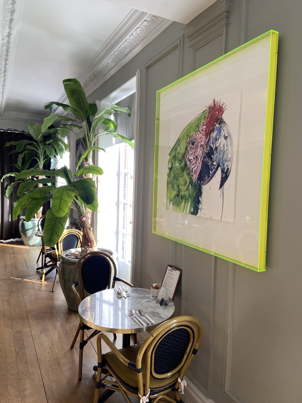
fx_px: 302
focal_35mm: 26
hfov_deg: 53.1
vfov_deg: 67.3
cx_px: 151
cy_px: 202
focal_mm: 4.25
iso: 100
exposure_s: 1/100
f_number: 1.8
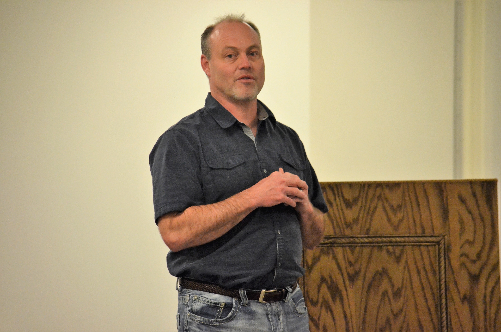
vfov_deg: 5.4
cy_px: 166
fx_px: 3541
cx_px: 250
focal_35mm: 255
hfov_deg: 8.1
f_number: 5
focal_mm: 170
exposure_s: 1/320
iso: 3200
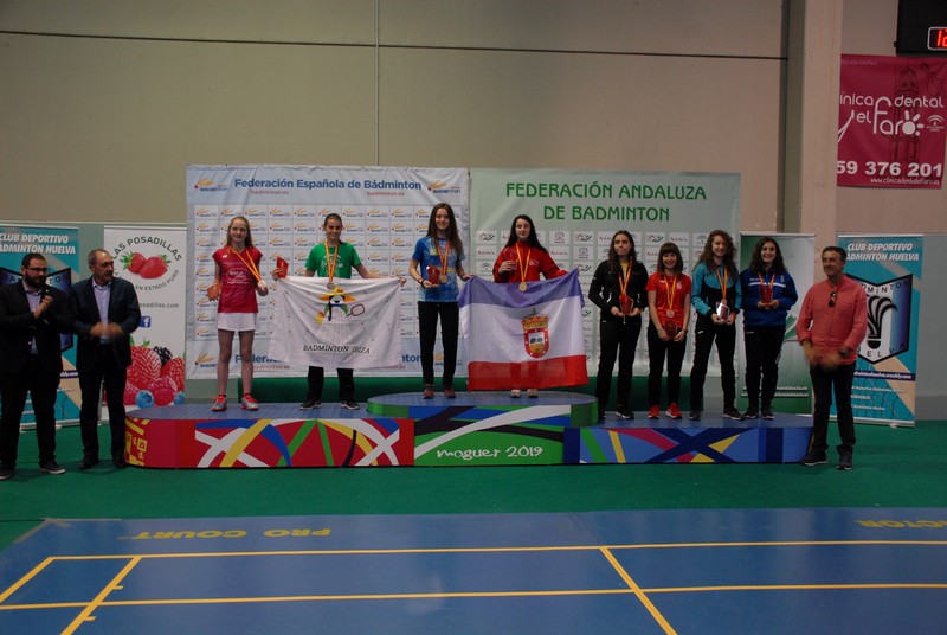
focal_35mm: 34
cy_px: 318
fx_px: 909
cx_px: 474
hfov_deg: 55.0
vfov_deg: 38.5
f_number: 4
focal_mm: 23
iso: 640
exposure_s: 1/30
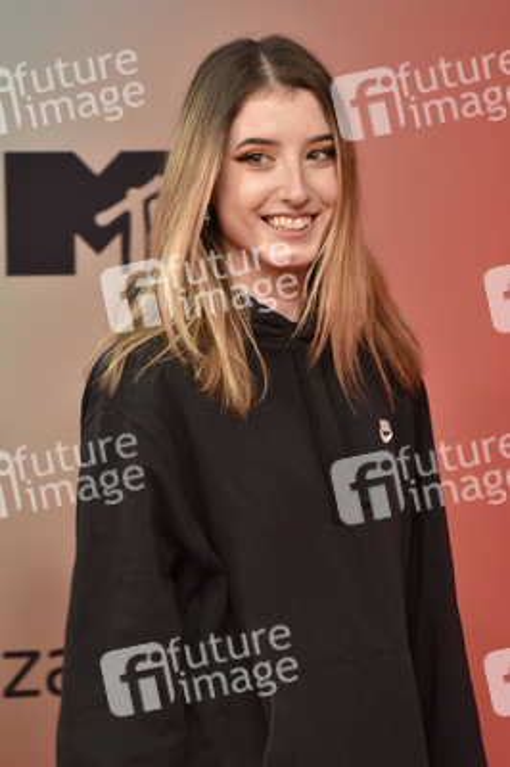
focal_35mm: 200
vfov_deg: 10.3
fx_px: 4257
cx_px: 255
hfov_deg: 6.9
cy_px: 384
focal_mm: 200
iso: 2000
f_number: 5.6
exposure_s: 1/160
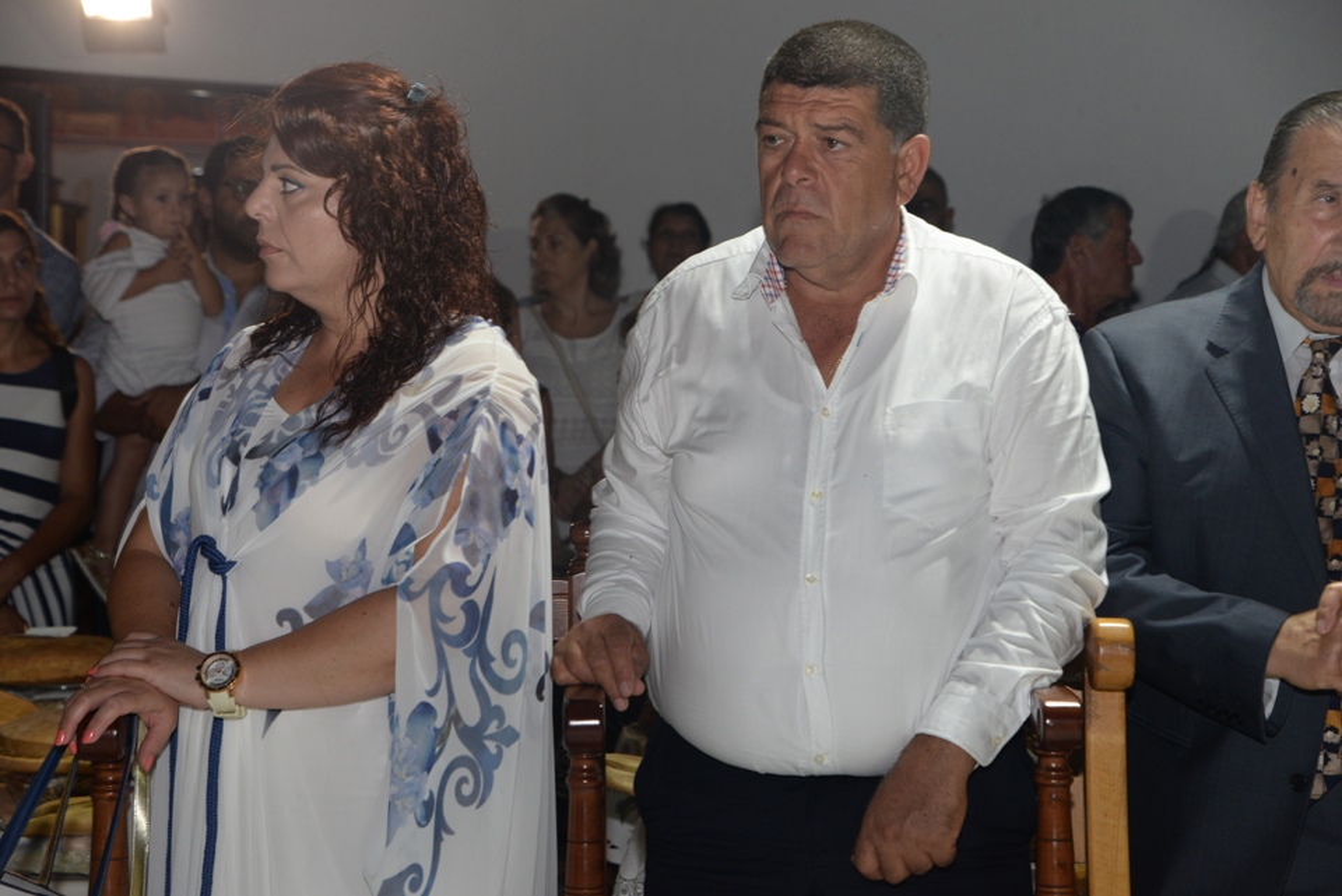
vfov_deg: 15.2
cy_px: 448
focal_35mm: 90
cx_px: 671
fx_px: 3356
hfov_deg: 22.6
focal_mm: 90
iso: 1000
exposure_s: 1/60
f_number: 7.1
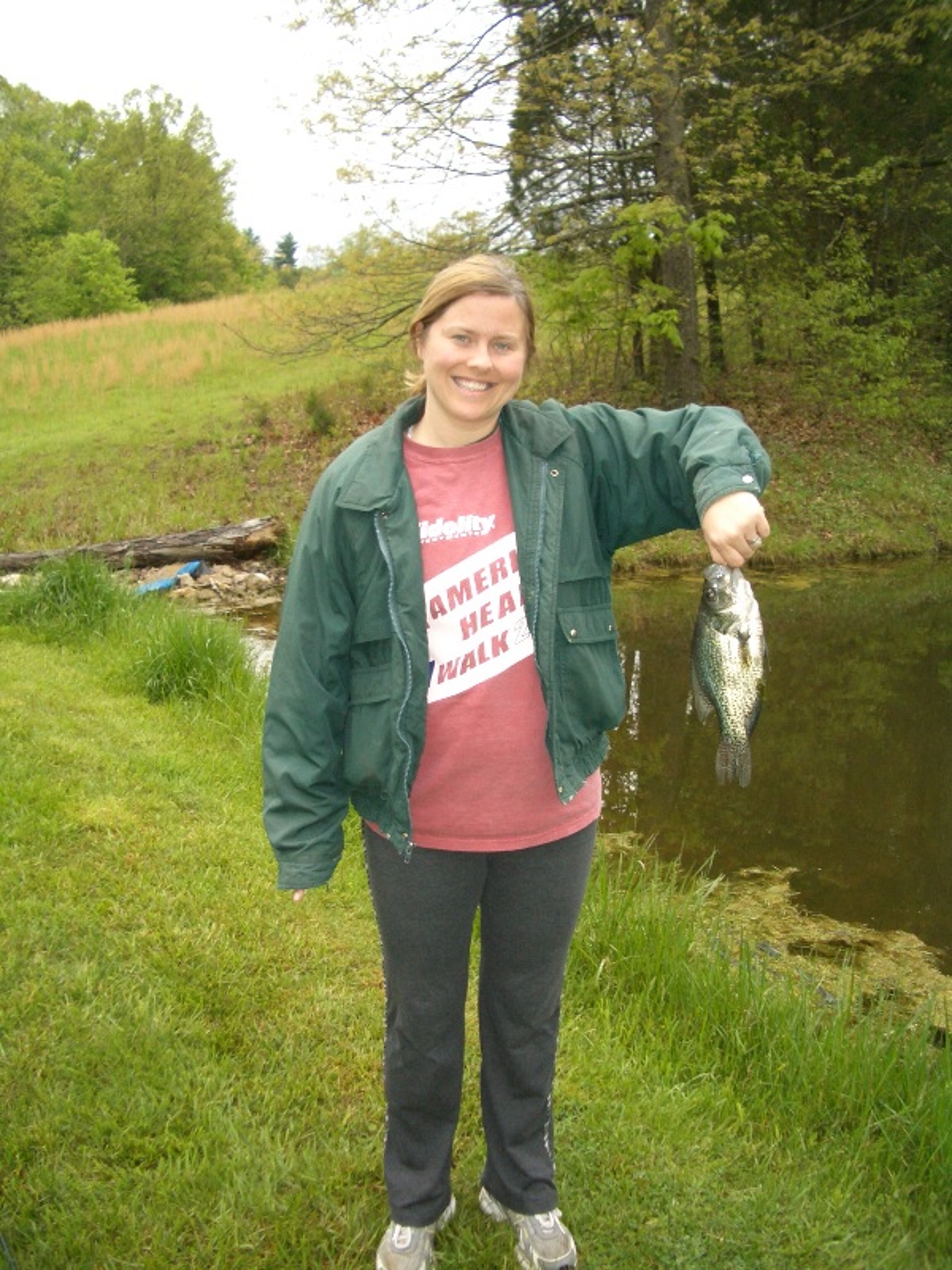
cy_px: 635
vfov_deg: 52.6
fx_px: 1283
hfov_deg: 40.7
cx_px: 476
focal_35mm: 35
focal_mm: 5.8
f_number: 2.6
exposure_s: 1/400
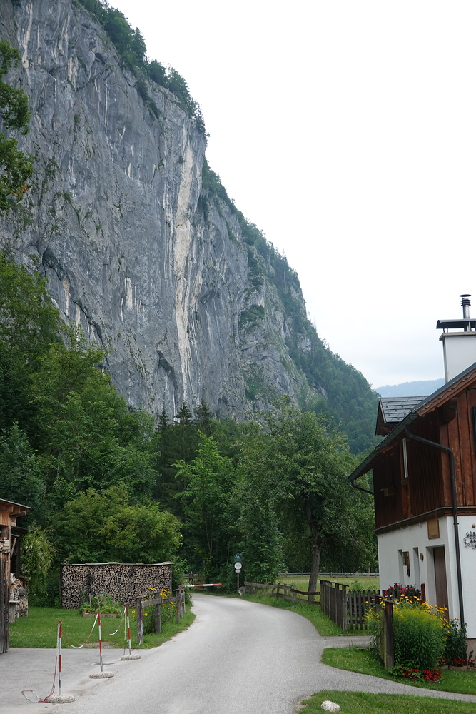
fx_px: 952
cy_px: 357
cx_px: 238
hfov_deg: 28.1
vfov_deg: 41.1
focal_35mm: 48
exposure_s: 1/125
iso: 125
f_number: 4
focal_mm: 18.24
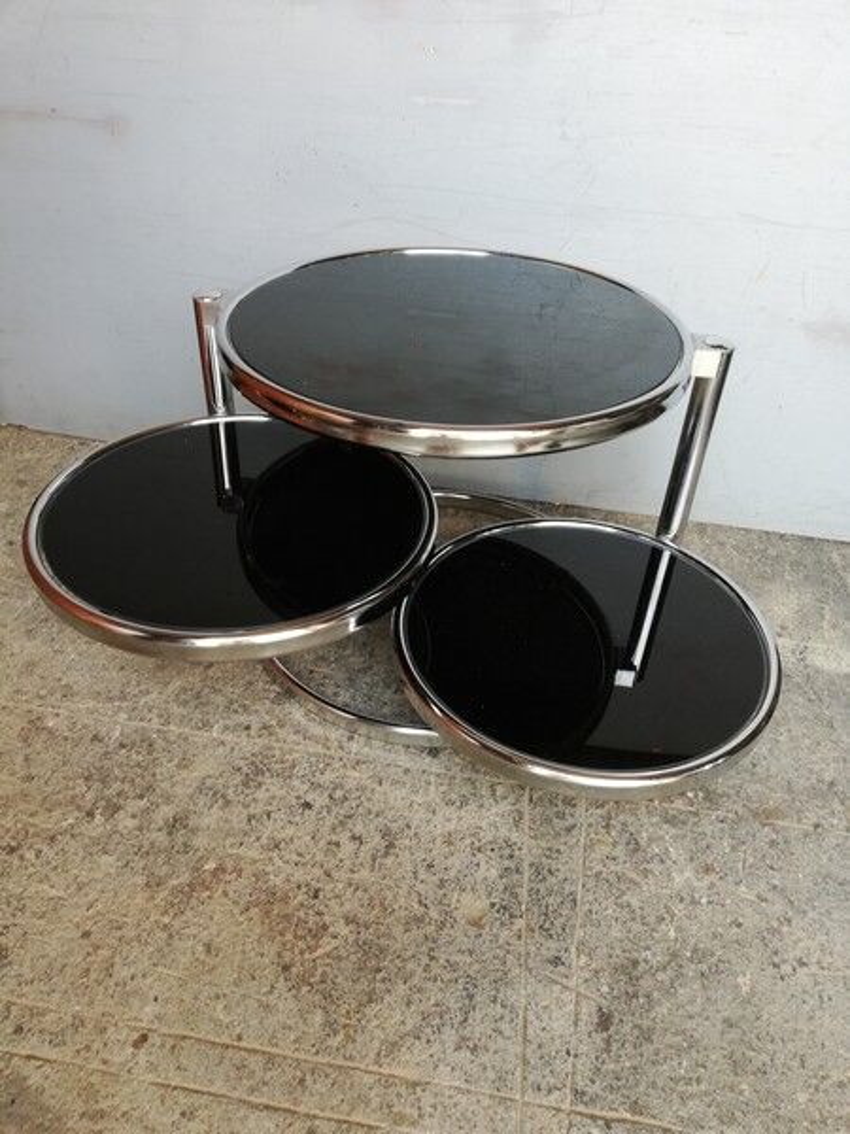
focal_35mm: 26
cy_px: 567
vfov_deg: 67.3
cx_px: 425
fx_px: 851
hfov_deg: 53.1
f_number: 2.2
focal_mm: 3.81
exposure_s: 1/50
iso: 80
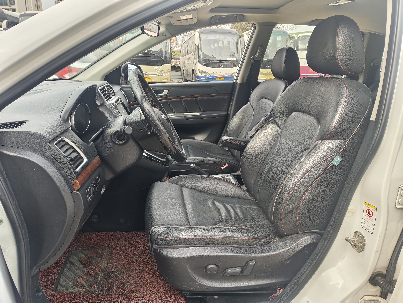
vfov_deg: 58.9
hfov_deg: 73.9
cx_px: 202
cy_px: 152
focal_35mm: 23
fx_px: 268
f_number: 1.88
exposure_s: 1/117
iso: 71
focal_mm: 5.56
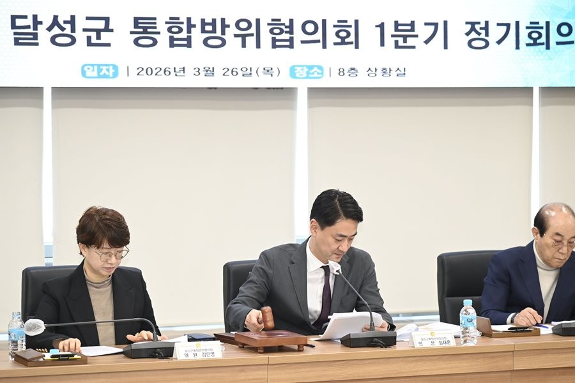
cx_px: 288
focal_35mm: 120
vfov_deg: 11.4
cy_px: 192
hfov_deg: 17.1
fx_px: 1917
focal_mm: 120
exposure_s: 1/160
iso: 2500
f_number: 5.6
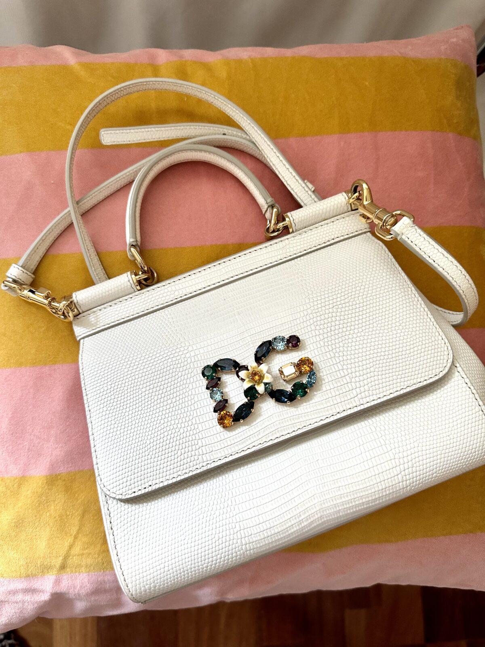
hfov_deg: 56.8
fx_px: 448
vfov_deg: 71.6
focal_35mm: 24
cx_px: 242
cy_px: 324
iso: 250
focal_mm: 6.86
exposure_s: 1/60
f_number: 1.78
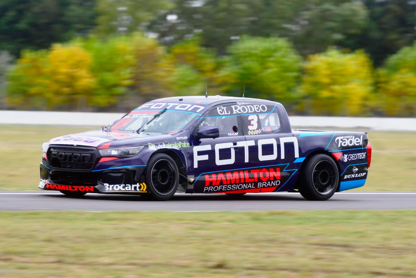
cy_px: 139
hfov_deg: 4.6
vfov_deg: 3.1
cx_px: 208
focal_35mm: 450
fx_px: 5200
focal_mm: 300
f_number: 7.1
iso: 200
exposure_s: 1/320
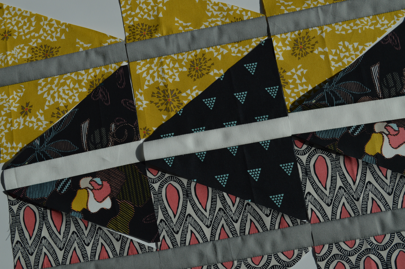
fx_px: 506
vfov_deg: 29.8
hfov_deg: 43.6
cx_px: 202
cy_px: 134
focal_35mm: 45
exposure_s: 1/250
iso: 100
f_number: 8
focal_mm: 30
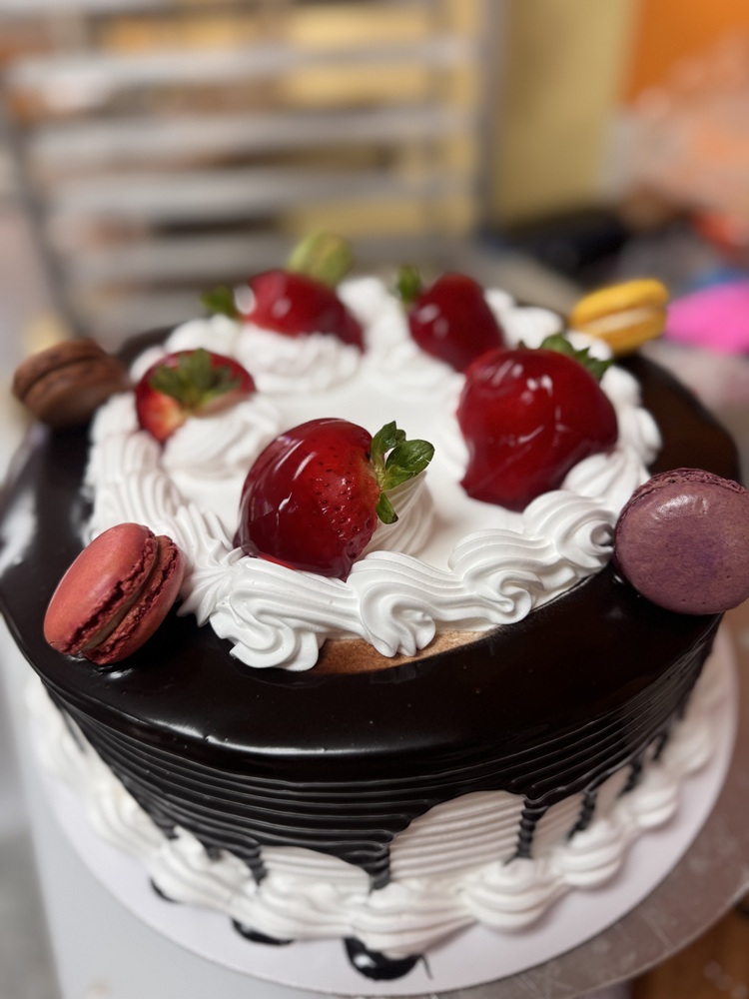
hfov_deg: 56.8
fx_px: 692
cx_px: 374
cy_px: 500
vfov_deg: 71.6
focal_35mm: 24
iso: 64
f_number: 1.78
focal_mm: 6.76
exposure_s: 1/120
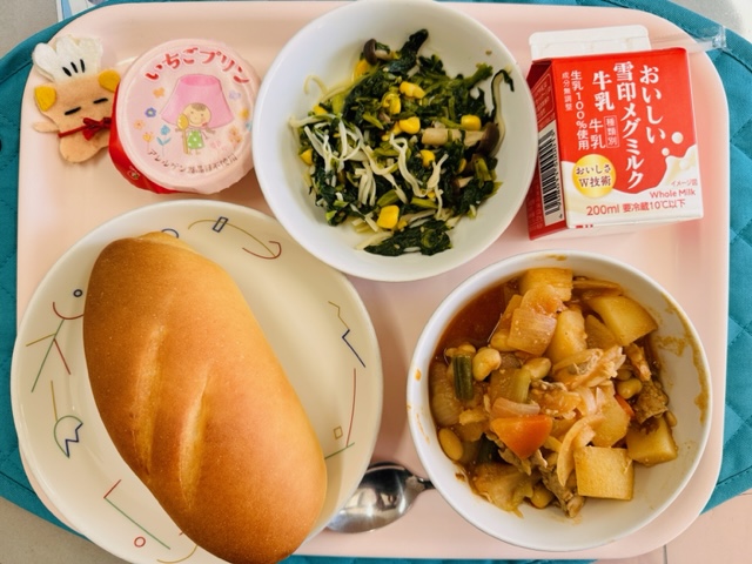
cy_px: 282
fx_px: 521
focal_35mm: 24
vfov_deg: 56.8
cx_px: 376
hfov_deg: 71.6
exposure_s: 1/121
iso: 80
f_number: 1.78
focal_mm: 6.86
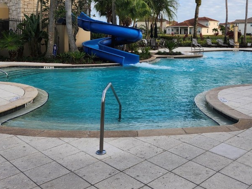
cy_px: 45
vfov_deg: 35.9
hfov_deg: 47.5
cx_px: 155
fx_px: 284
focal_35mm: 39
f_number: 1.8
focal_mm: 5.54
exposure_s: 1/496
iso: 25
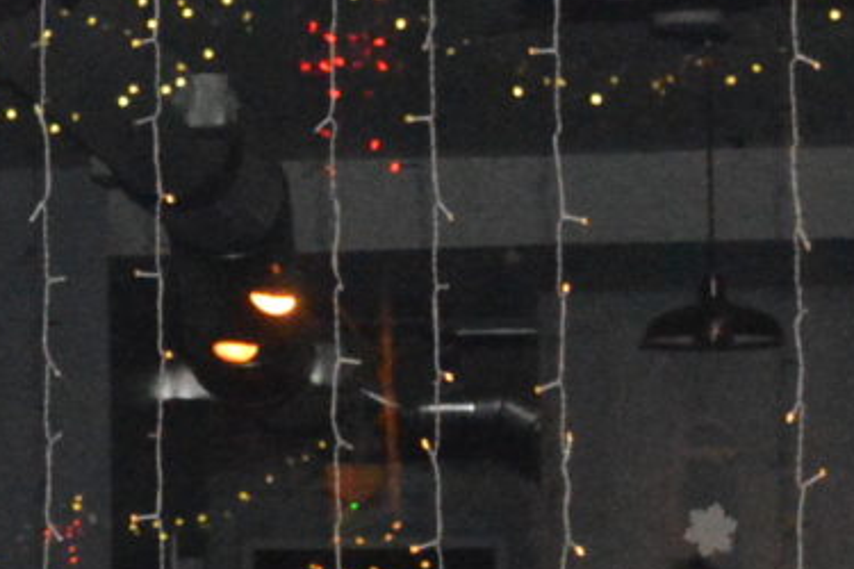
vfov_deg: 6.1
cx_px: -1120
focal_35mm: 225
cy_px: 407
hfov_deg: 8.4
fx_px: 5337
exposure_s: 1/60
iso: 3200
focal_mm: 22
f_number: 3.8
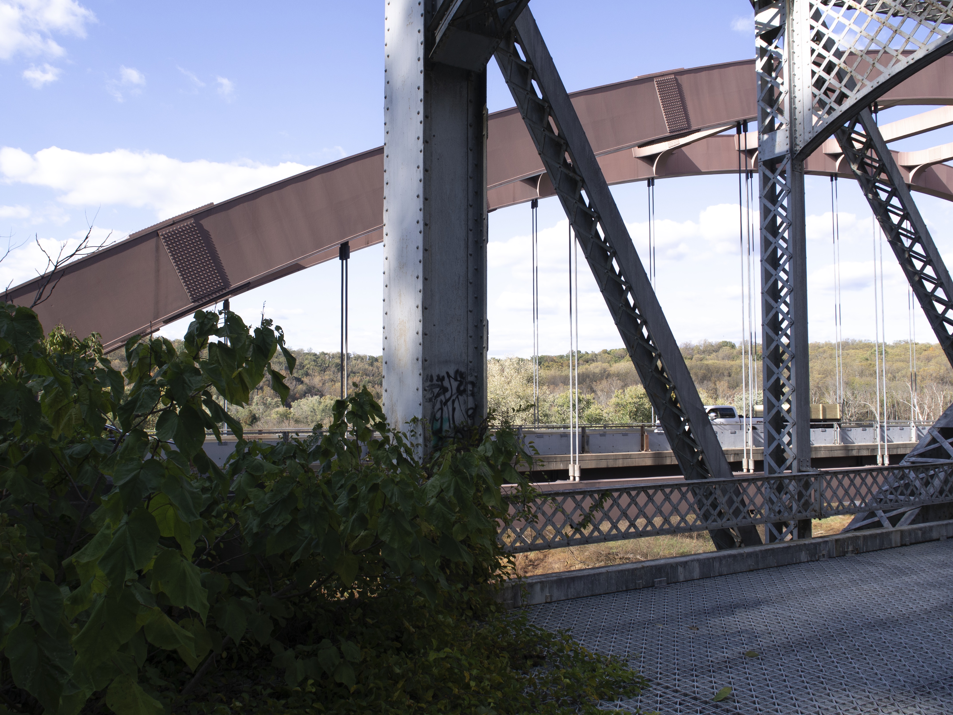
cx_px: 454
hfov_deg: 59.9
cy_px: 358
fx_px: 826
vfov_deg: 46.8
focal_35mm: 30
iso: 200
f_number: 6.3
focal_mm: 14
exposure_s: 1/250
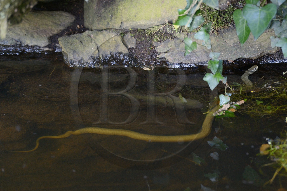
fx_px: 1594
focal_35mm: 200
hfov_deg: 10.3
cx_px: 144
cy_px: 96
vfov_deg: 6.9
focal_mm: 200
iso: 1600
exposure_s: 1/60
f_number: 3.2
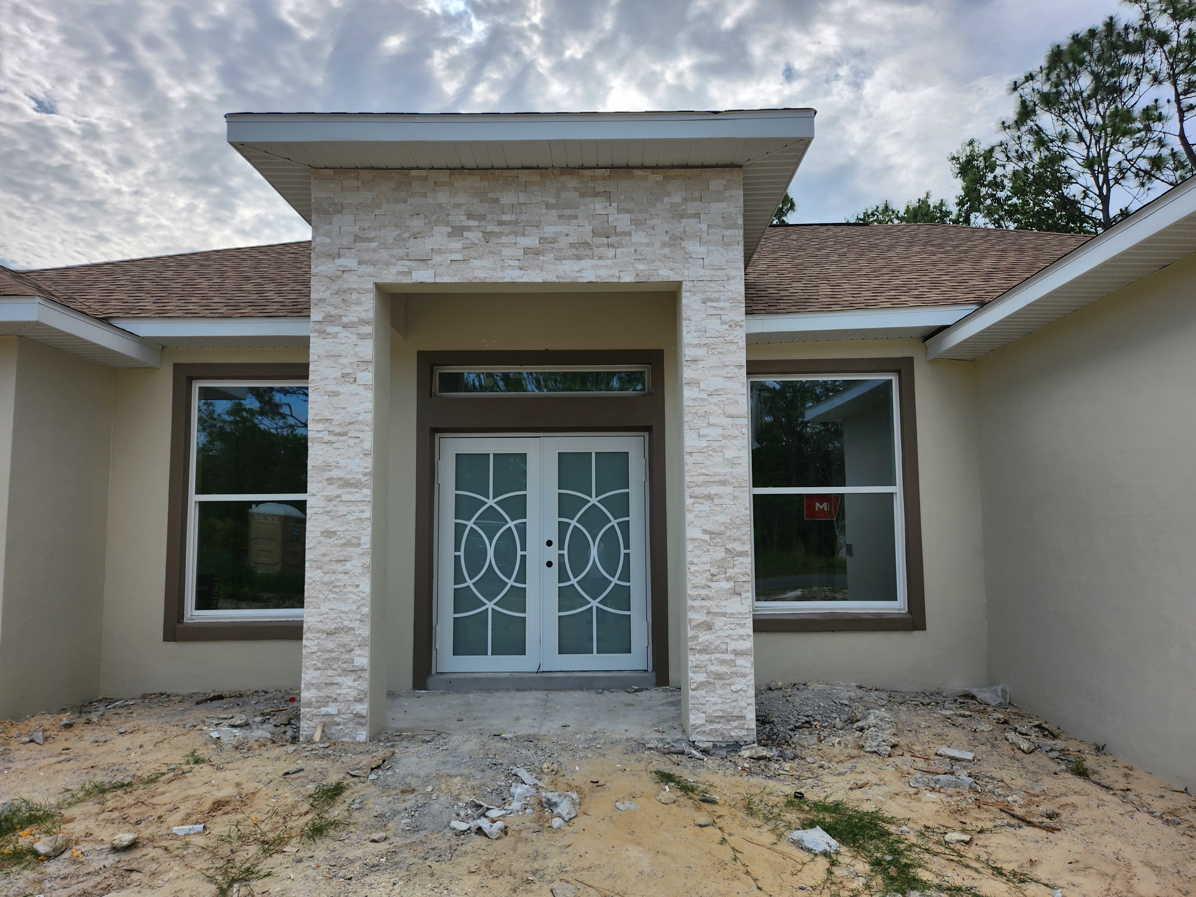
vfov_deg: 56.8
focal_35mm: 24
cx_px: 598
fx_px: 829
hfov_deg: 71.6
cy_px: 448
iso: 50
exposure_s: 1/3336
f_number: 1.8
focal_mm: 5
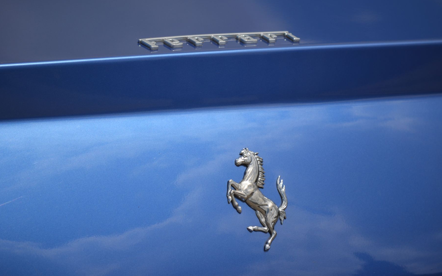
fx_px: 5529
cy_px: 138
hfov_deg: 4.6
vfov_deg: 2.9
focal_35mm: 459
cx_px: 221
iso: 200
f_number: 5.6
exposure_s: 1/2000
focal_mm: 300
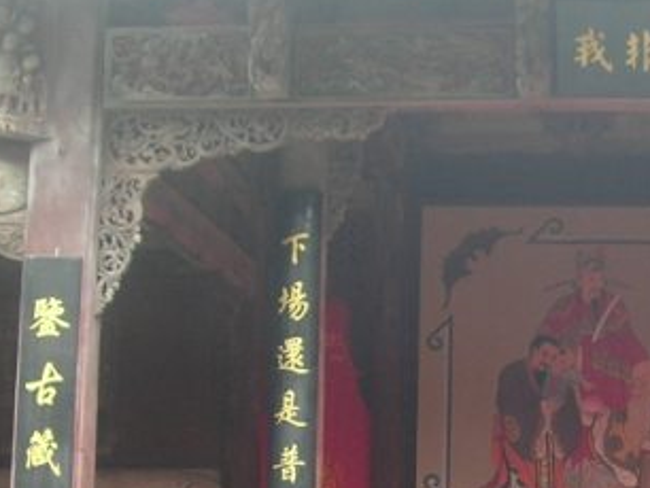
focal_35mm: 127
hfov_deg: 15.3
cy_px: 482
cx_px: 625
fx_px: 2387
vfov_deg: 11.6
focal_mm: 7.8
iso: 64
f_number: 2.8
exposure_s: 1/36.5
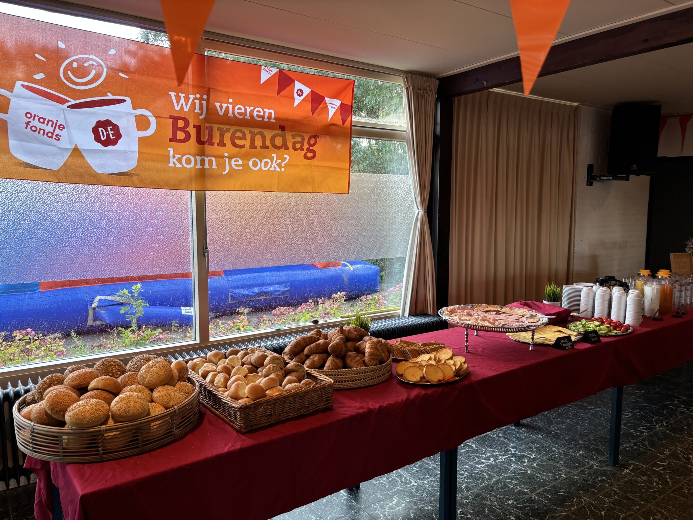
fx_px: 521
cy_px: 260
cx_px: 346
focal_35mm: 26
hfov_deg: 67.3
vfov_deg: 53.1
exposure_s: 1/121
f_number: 1.6
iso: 100
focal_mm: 5.96
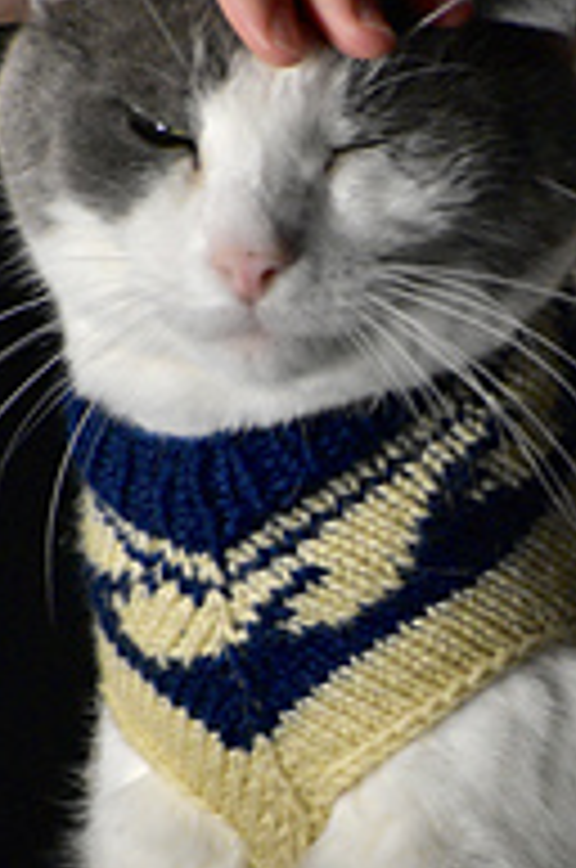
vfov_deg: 2.0
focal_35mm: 1051
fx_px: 25313
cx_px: 493
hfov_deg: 1.3
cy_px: 571
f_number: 6
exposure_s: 1/500
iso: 3200
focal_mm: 270
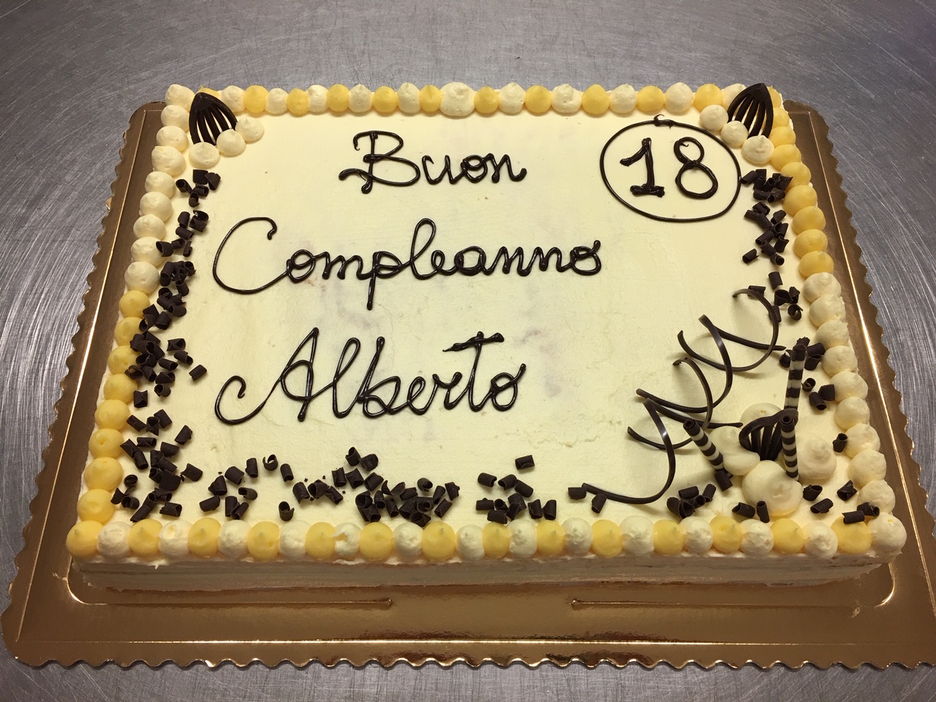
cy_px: 351
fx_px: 784
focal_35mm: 29
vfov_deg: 48.2
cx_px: 468
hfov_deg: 61.7
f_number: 2.2
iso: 50
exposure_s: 1/33
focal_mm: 4.15
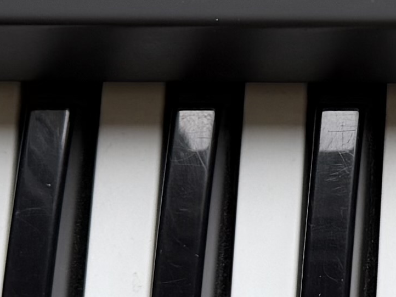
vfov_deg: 7.8
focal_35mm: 190
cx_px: 780
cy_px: 24
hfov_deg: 9.7
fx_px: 2173
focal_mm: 6.76
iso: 64
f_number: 1.78
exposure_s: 1/180
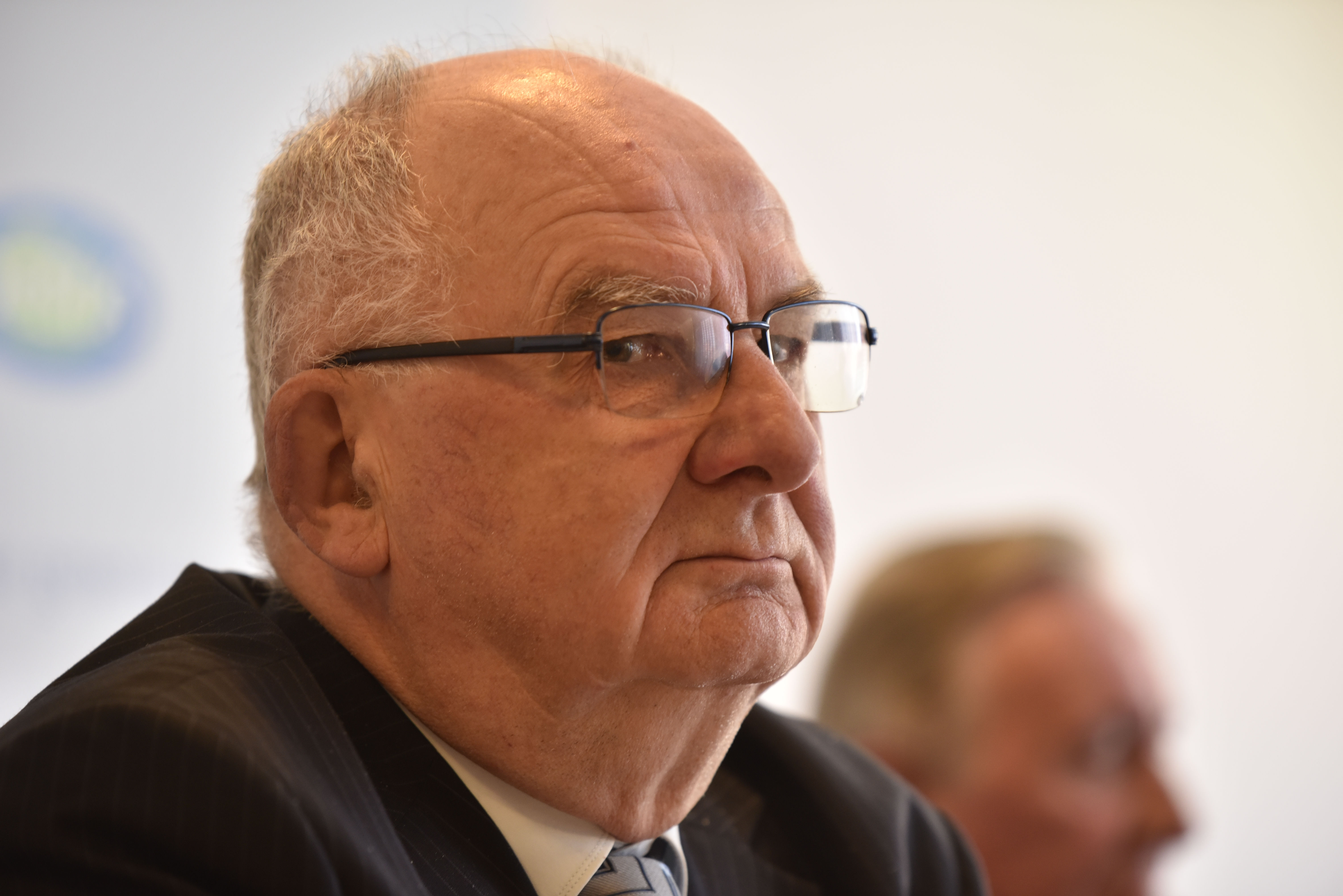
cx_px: 672
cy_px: 448
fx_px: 7464
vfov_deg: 6.9
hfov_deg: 10.3
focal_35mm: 200
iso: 1250
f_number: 3.5
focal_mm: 200
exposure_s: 1/100
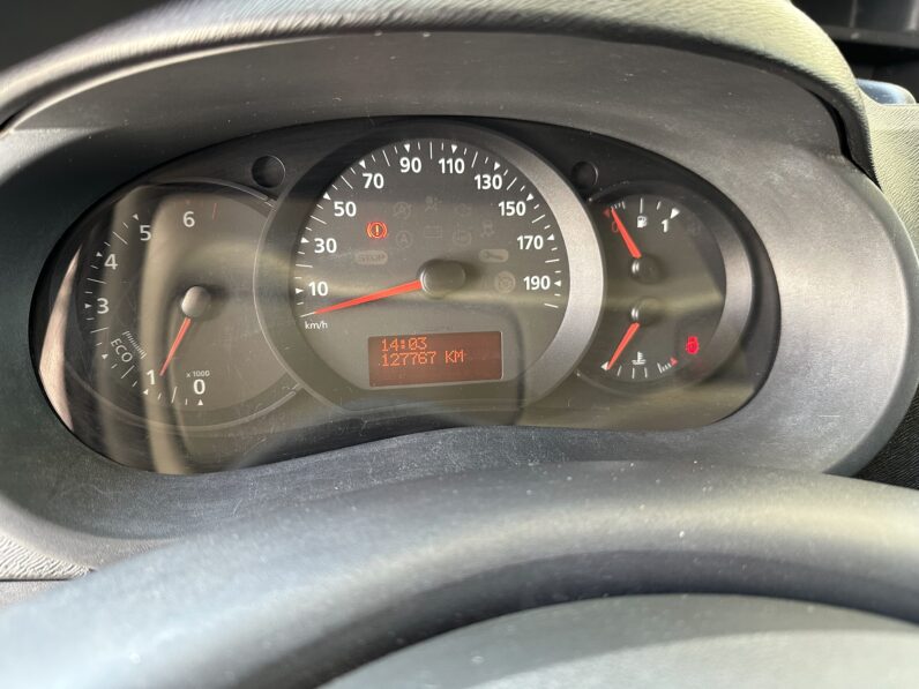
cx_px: 460
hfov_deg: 71.6
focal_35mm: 24
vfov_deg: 56.8
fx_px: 637
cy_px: 344
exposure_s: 1/60
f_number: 1.78
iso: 250
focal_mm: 6.86
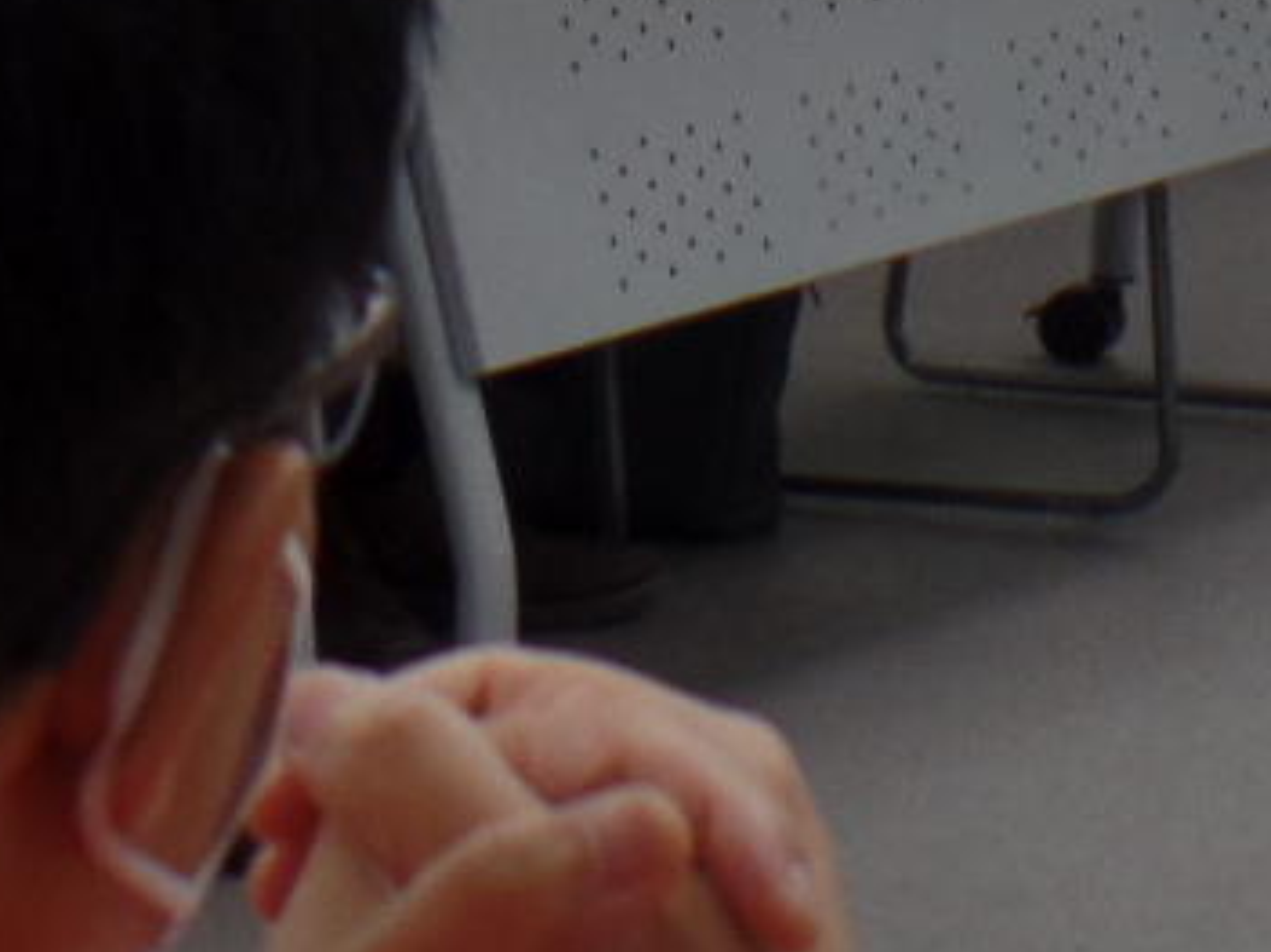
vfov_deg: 4.9
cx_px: 2437
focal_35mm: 294
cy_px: -1299
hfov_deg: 6.6
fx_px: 10791
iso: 80
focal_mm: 9.2
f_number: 3.4
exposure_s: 1/30
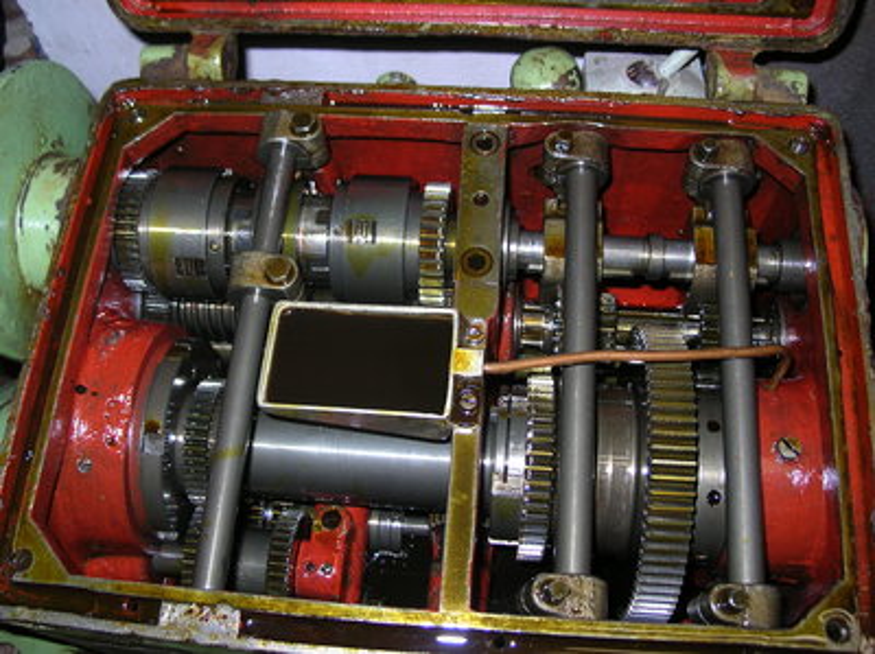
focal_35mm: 36
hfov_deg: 51.4
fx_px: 909
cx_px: 438
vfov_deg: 39.6
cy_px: 327
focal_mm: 6
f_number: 2.7
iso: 50
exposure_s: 1/60.1
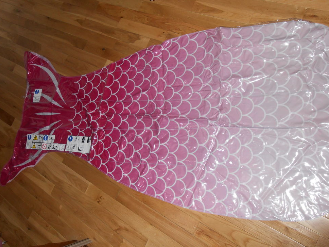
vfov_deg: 45.4
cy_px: 124
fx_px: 295
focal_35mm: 31
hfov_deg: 58.3
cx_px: 161
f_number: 3.8
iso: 200
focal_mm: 5.3
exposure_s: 1/25
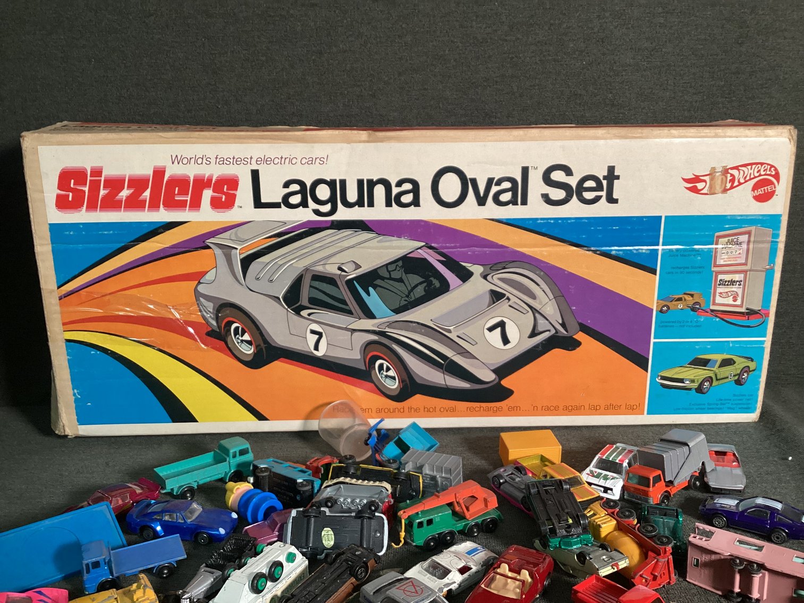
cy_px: 302
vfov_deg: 45.4
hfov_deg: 58.3
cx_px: 402
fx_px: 720
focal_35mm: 31
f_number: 2.4
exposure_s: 1/60
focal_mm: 3.3
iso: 250
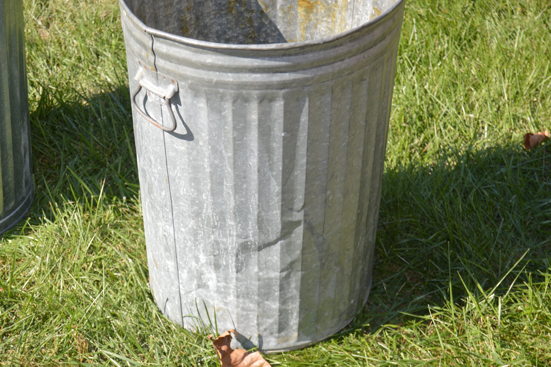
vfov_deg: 16.5
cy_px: 184
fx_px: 1262
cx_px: 276
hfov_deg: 24.6
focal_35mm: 82
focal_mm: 55
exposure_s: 1/200
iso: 100
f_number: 5.6
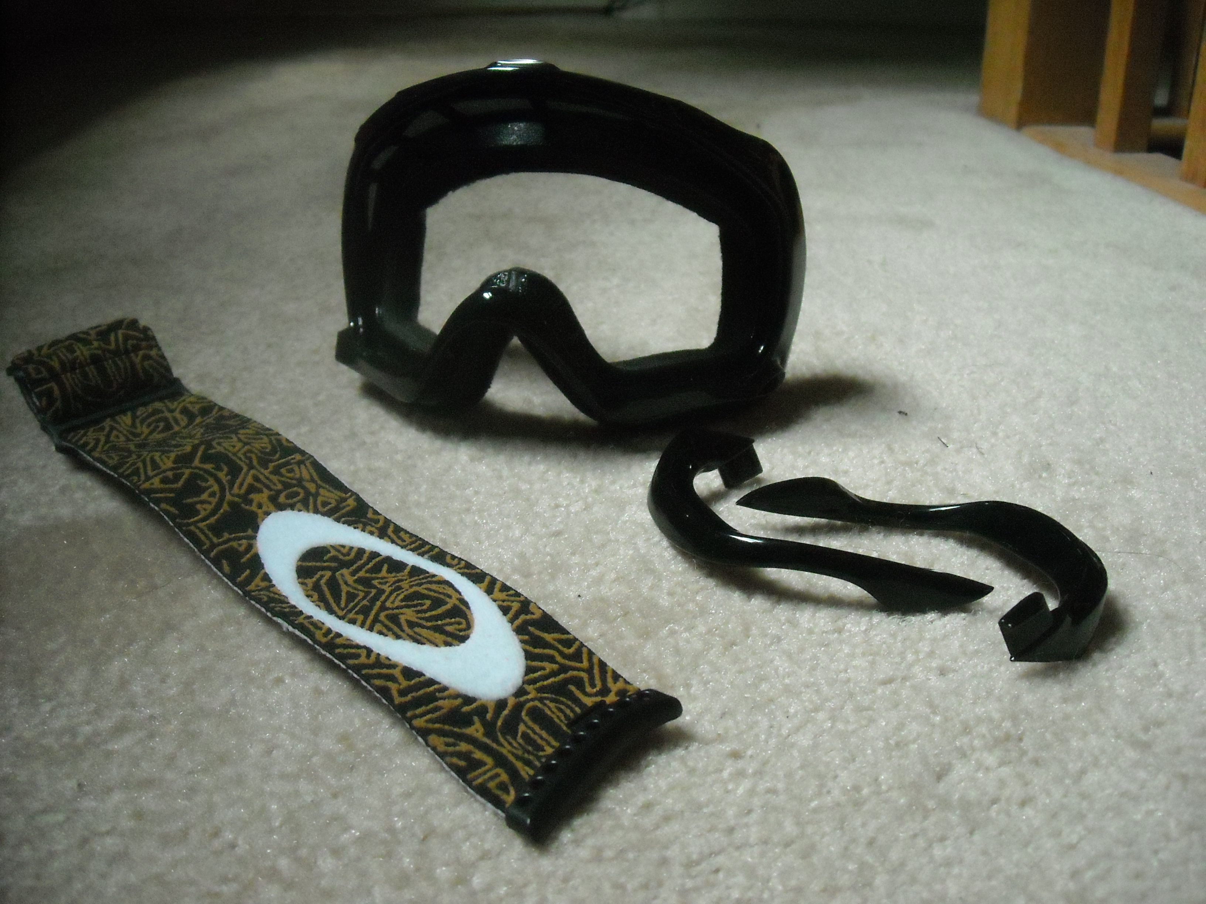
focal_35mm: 35
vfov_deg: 40.7
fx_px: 1219
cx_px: 603
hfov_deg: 52.6
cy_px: 452
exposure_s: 1/74
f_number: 2.8
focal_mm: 5.7
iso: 800
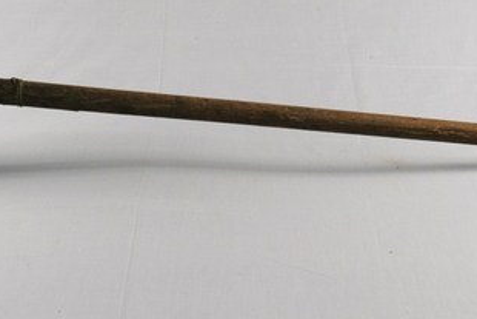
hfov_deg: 19.4
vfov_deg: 13.0
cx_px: 214
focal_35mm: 105
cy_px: 67
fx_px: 1392
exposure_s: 1/8
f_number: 10
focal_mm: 34
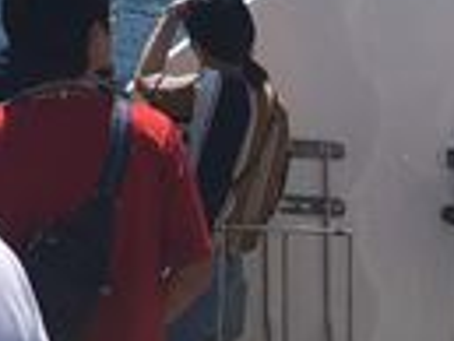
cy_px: -436
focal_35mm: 144
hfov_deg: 13.2
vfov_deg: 9.4
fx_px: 1890
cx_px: -127
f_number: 2.2
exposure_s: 1/2024
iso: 25
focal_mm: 4.15
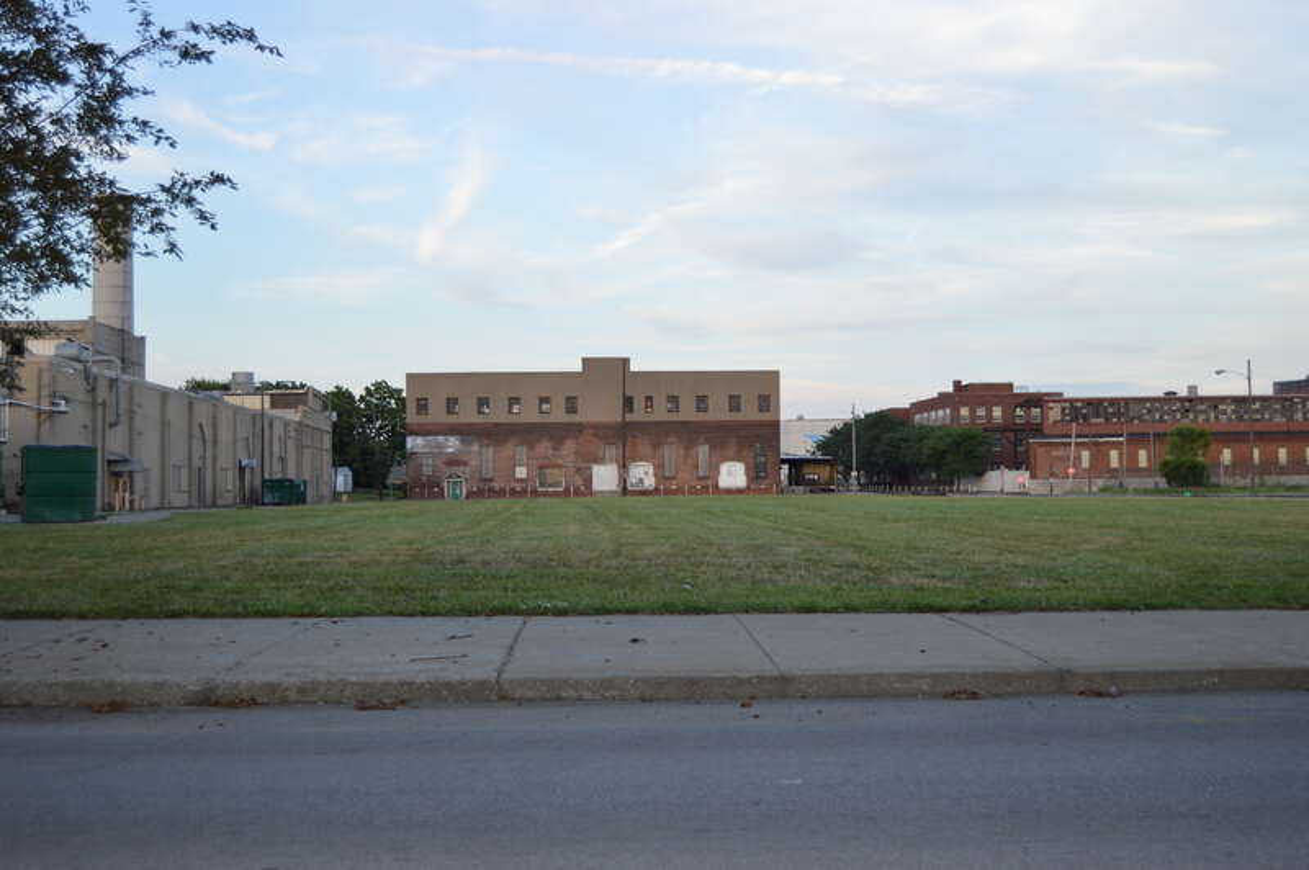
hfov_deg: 46.4
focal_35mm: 42
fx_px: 1526
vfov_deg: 31.8
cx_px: 654
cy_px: 435
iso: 160
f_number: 4
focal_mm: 28
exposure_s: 1/125
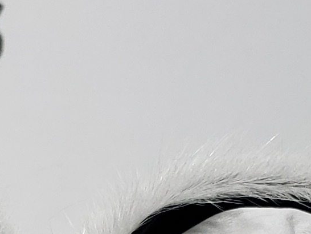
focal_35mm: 192
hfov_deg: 10.2
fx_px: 1726
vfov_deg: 7.4
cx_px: 24
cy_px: 507
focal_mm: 4.3
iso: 50
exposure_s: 1/528
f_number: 1.5
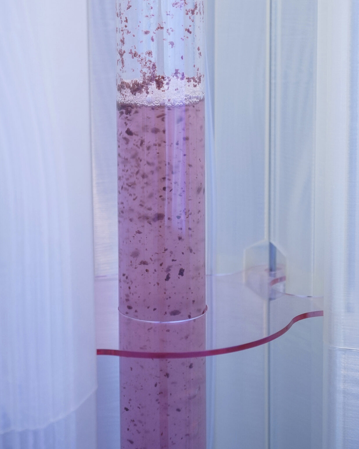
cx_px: 172
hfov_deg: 19.7
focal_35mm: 78
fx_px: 1036
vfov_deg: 24.0
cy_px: 77
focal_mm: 50
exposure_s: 1/60
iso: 2000
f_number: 3.2
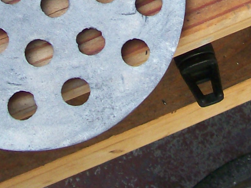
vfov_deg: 10.2
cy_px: -93
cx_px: 156
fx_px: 1022
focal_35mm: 141
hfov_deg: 14.0
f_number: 2.7
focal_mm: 6
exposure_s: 1/75.6
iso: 80
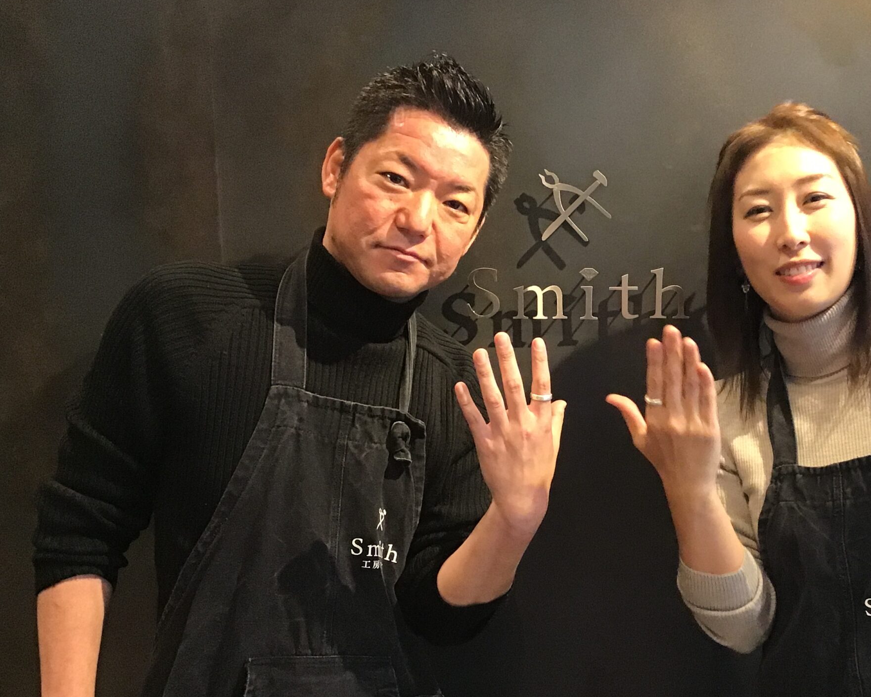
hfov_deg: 41.2
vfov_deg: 34.0
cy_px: 415
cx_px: 609
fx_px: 1134
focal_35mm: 44
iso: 250
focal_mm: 3.3
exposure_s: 1/33
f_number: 2.4
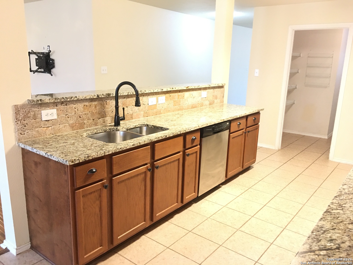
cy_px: 132
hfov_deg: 61.7
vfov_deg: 48.2
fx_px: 296
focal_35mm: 29
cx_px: 176
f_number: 2.2
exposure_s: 1/10
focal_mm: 4.15
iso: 80
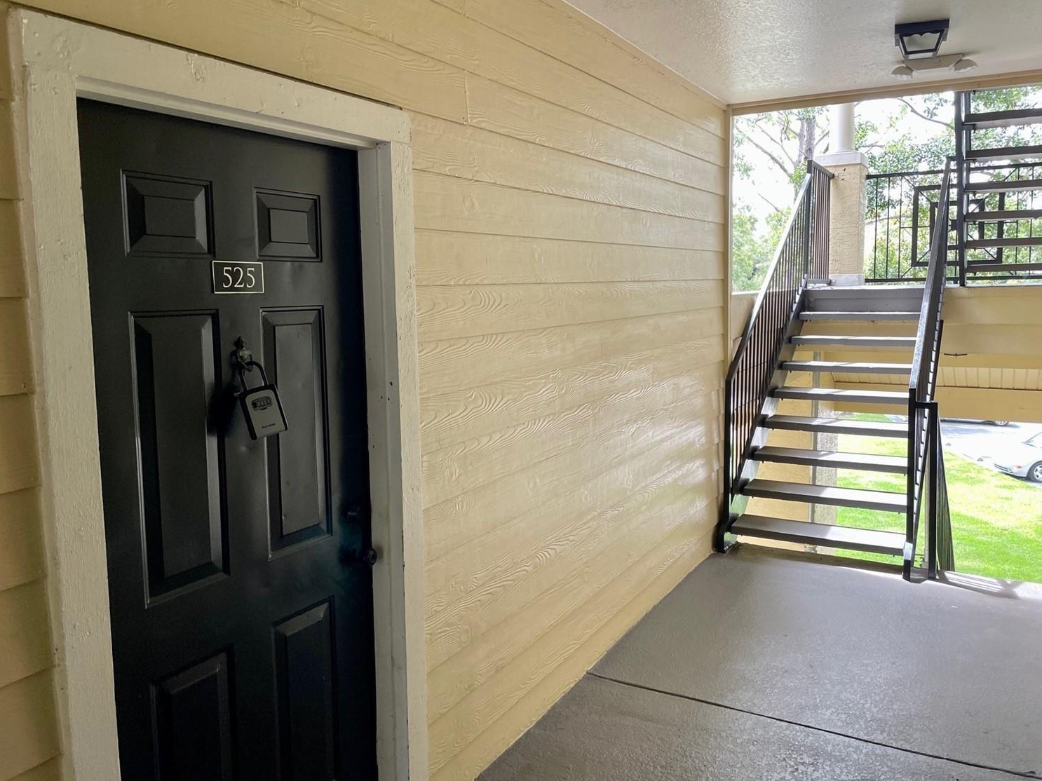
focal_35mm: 28
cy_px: 375
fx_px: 843
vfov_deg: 49.7
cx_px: 548
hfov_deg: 63.4
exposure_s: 1/121
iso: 80
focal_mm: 4.2
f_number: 1.6
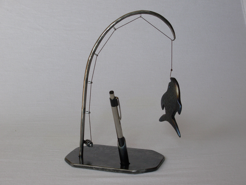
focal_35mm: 76
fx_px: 540
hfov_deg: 25.7
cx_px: 123
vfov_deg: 19.4
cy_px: 92
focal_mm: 12.5
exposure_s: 1/26.9
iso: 50
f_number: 3.6
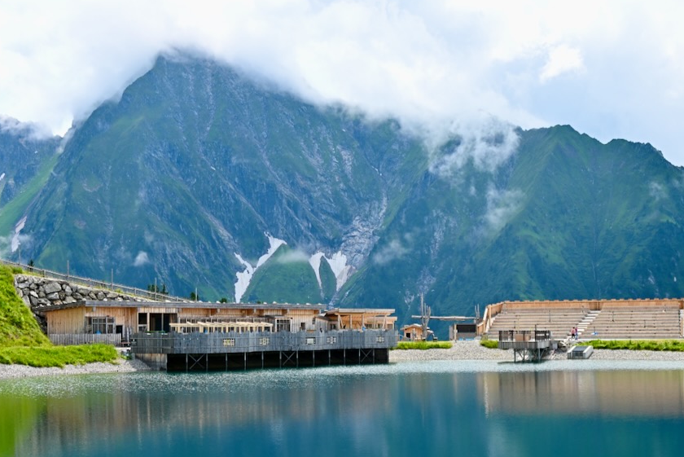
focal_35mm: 55
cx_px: 384
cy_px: 288
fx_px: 1045
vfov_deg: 24.6
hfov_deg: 36.2
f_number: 11
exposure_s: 1/200
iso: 200
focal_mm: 42
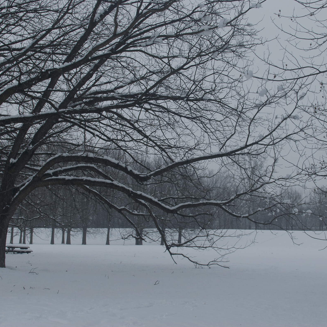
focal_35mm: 68
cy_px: 163
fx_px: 723
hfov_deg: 25.5
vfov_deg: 25.5
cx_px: 170
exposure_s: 1/100
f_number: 6.3
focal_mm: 35
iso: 200
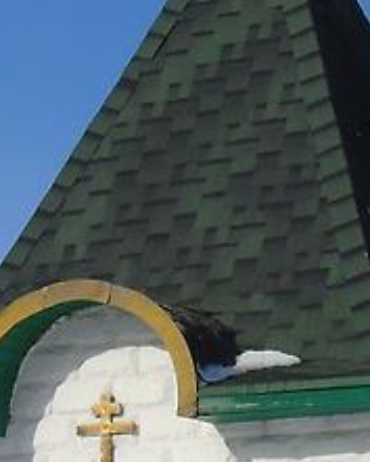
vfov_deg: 7.9
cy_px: 374
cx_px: 203
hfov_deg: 6.3
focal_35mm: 244
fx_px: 3338
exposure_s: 1/1000
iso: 80
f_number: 5.1
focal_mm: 8.2
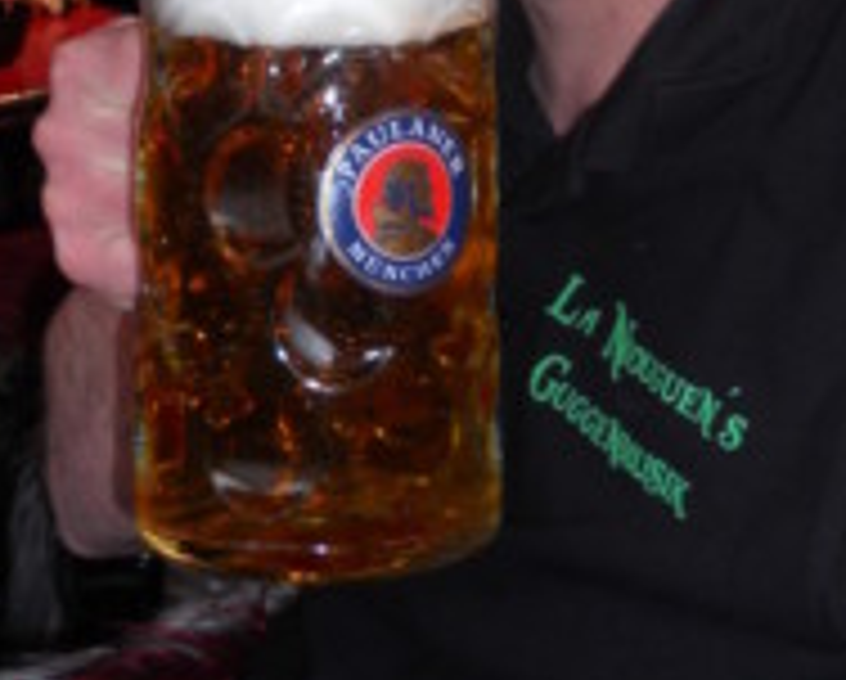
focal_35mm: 83
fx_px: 2081
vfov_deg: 17.4
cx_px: 461
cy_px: -216
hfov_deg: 23.0
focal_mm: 5.8
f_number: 3.5
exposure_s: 1/25
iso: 80
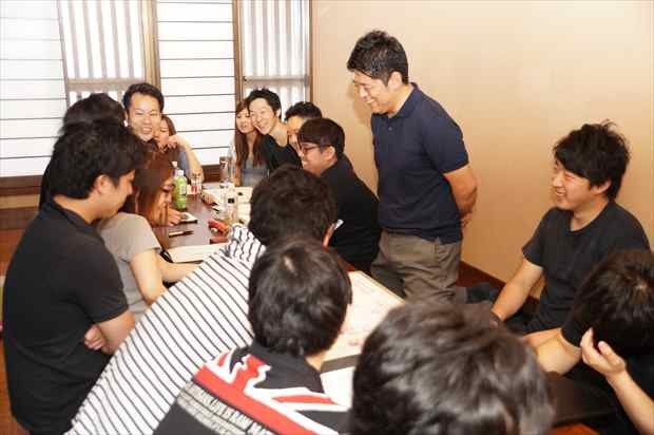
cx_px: 327
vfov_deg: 31.8
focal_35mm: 42
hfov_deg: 46.4
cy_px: 218
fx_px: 762
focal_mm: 28
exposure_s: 1/60
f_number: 4
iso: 1250
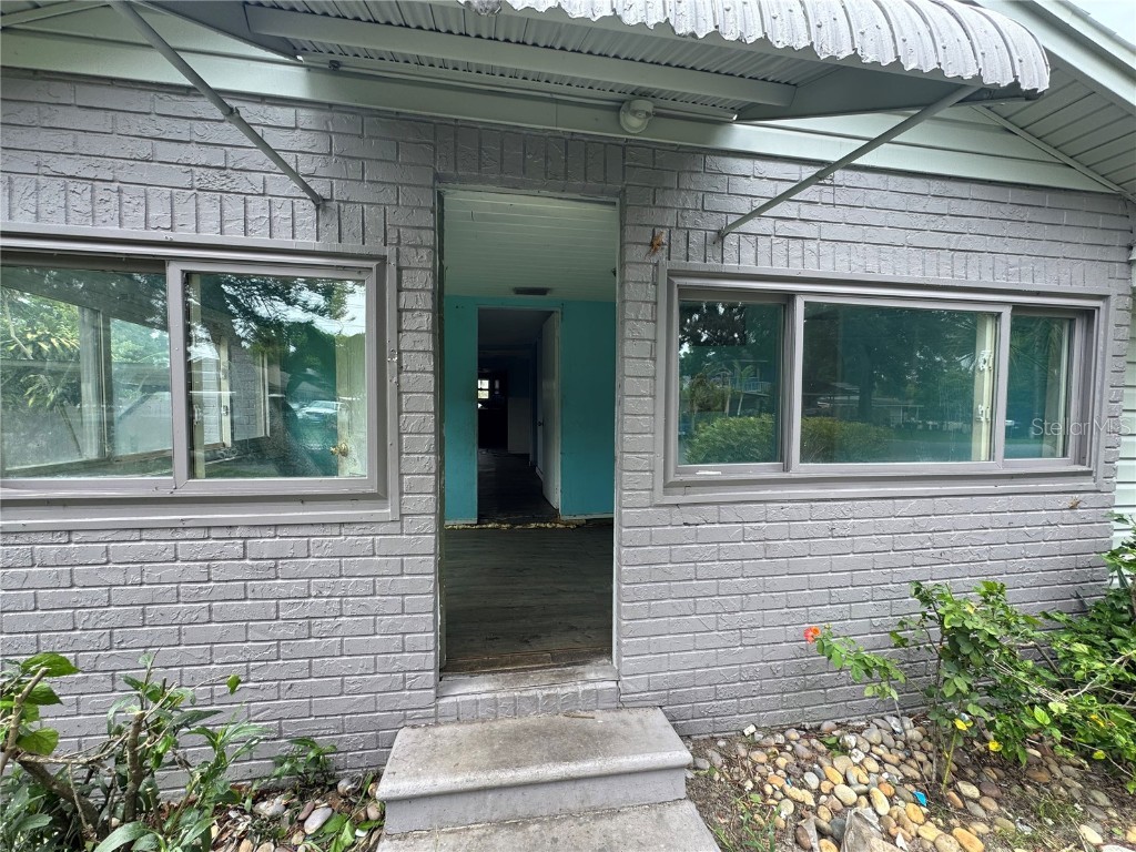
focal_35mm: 14
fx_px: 459
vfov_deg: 85.7
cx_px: 568
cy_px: 426
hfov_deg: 102.1
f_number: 2.2
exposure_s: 1/245
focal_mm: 2.22
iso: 40
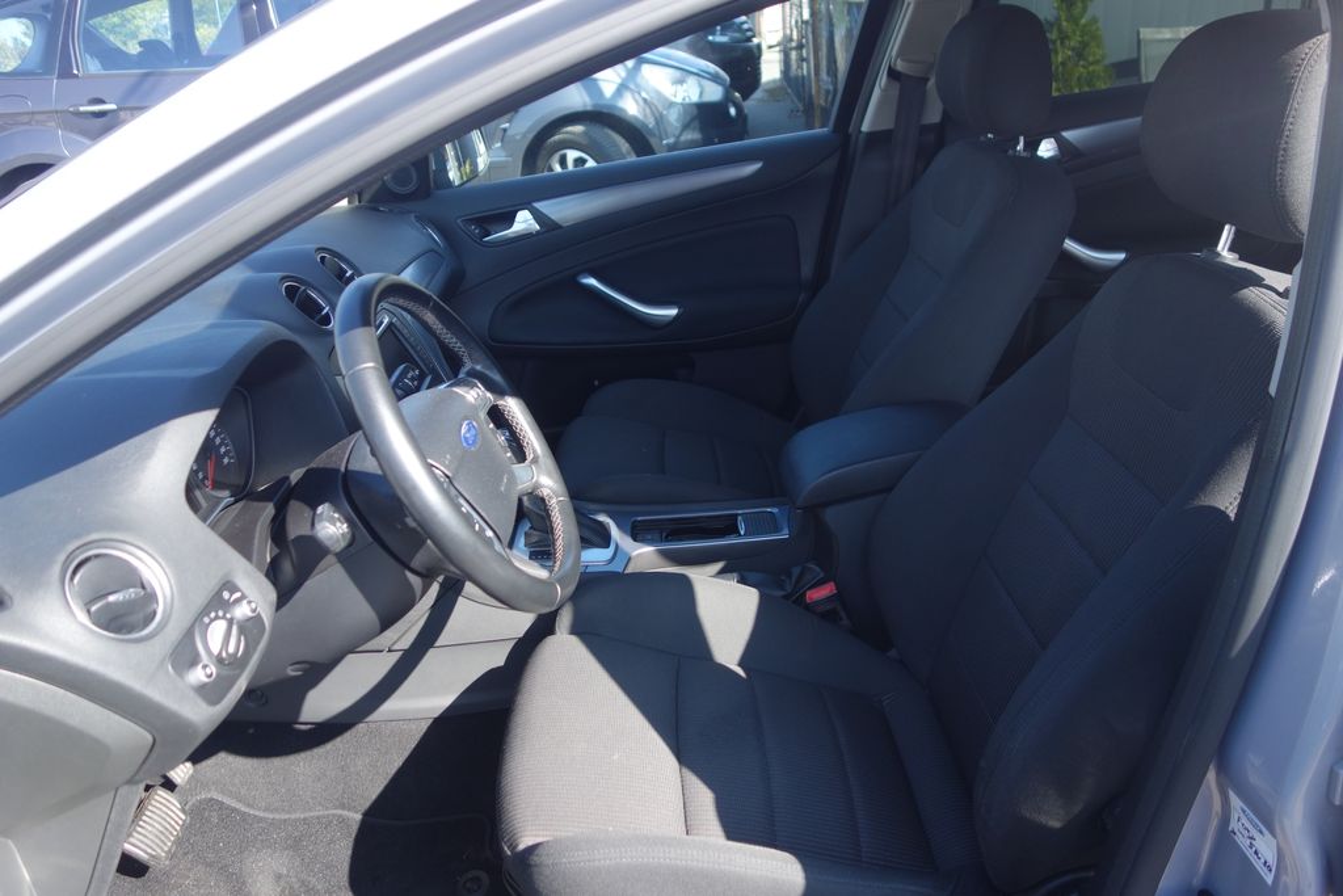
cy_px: 448
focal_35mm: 28
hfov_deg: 65.5
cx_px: 672
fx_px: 1045
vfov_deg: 46.4
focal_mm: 10.4
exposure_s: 1/320
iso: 125
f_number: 2.2
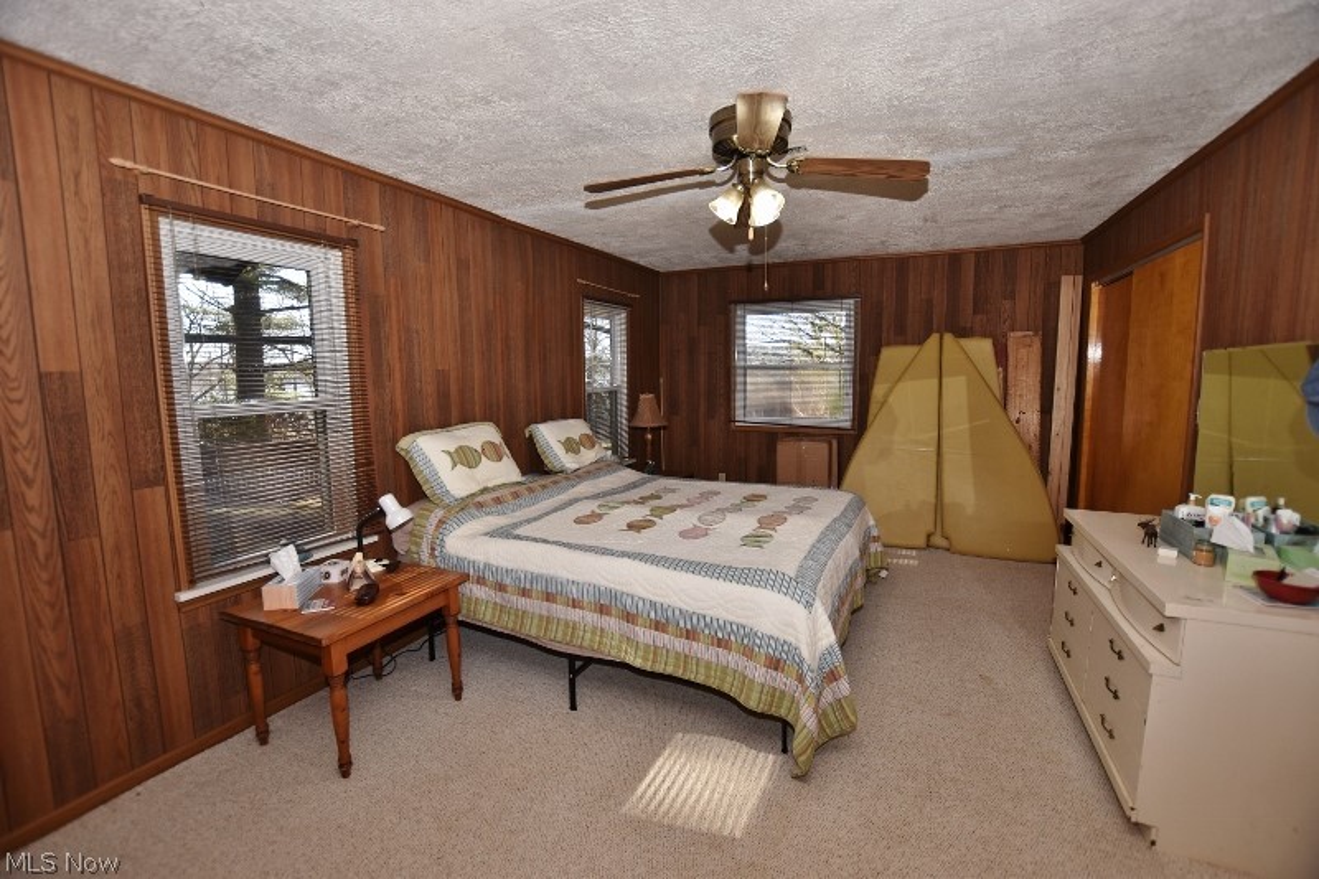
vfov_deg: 77.3
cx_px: 660
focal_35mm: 15
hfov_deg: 100.4
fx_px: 549
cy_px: 440
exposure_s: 1/200
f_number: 3.5
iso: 100
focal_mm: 10
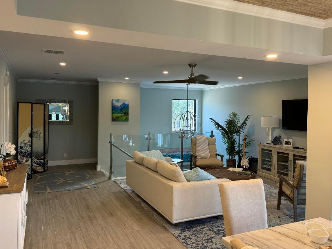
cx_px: 169
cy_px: 116
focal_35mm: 29
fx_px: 278
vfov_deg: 48.2
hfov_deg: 61.6
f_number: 1.78
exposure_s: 1/60
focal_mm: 6.76
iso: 125
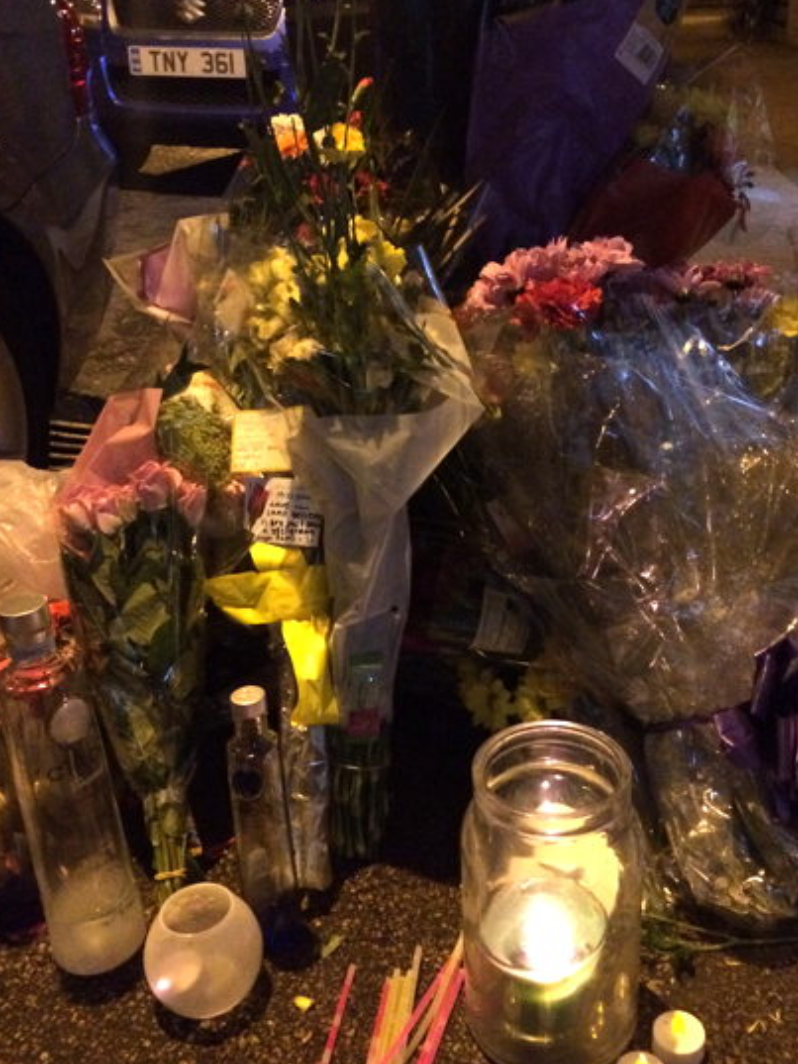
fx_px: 1106
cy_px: 463
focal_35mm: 36
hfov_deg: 39.5
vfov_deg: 51.2
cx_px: 469
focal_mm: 4.15
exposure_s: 1/15
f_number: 2.2
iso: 500
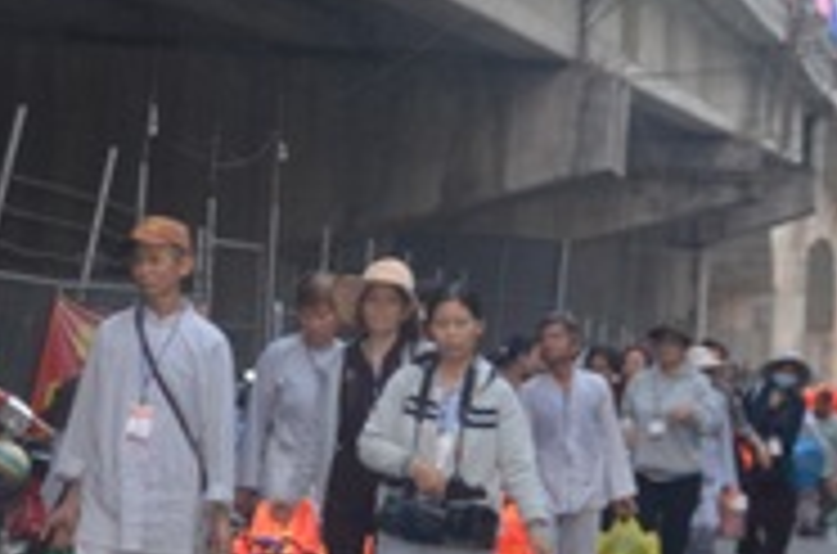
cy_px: 453
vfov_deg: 7.4
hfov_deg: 11.1
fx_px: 4261
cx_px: 72
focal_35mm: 184
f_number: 5
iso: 800
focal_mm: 35
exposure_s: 1/100
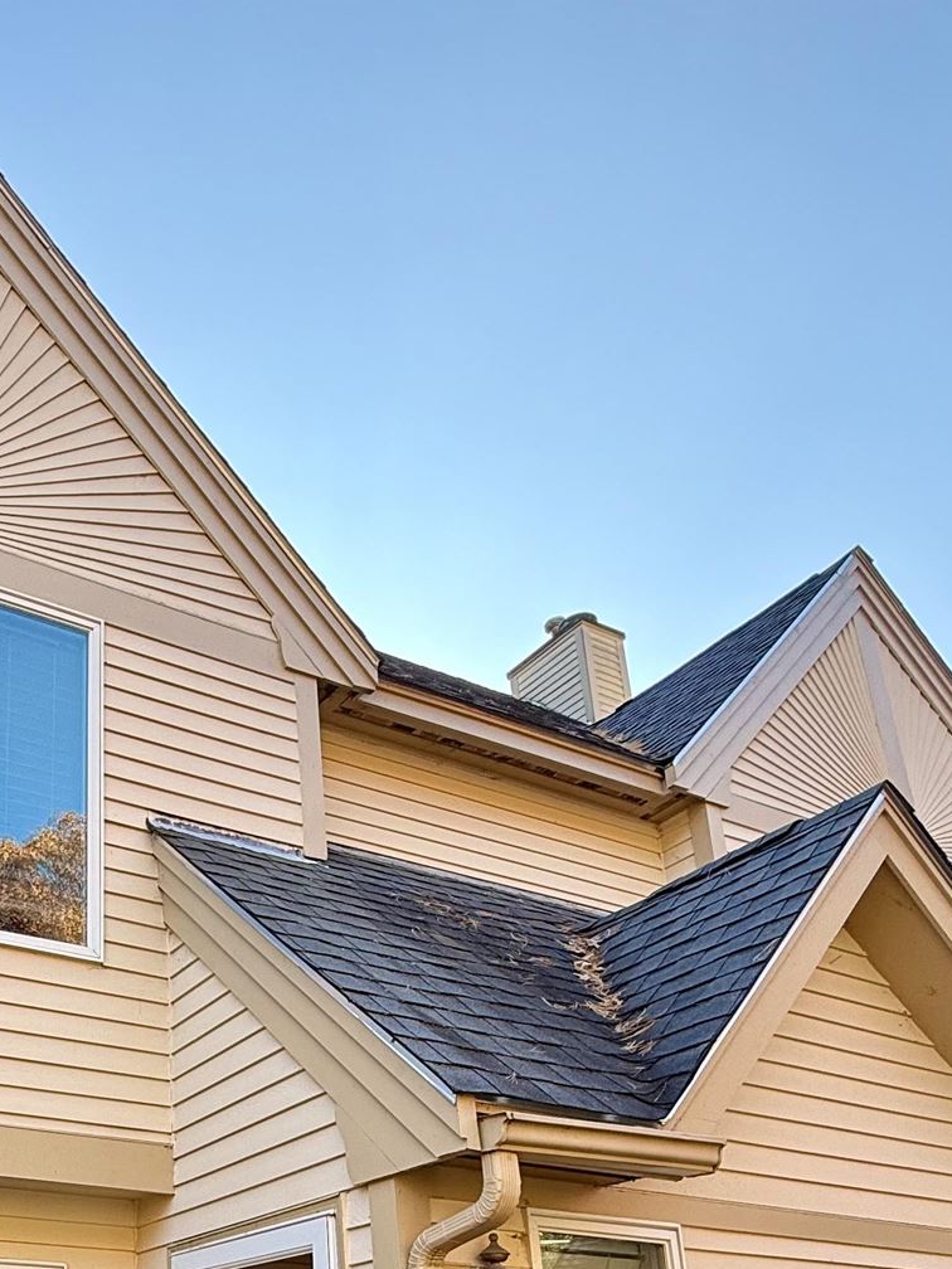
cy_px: 1100
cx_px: 92
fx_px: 1173
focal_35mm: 32
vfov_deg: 51.3
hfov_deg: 40.7
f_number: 2.2
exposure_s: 1/201
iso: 50
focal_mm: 2.22
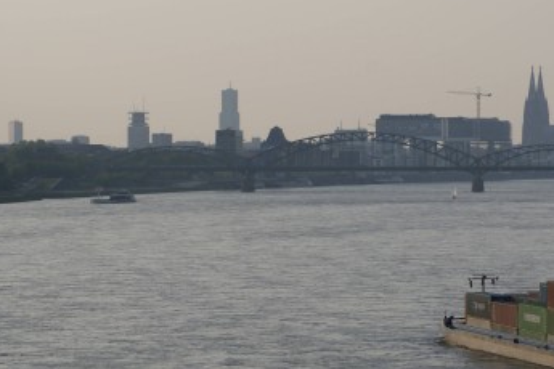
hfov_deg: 9.8
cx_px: 413
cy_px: 179
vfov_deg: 6.6
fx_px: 3216
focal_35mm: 209
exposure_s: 1/200
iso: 100
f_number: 10
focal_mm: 80
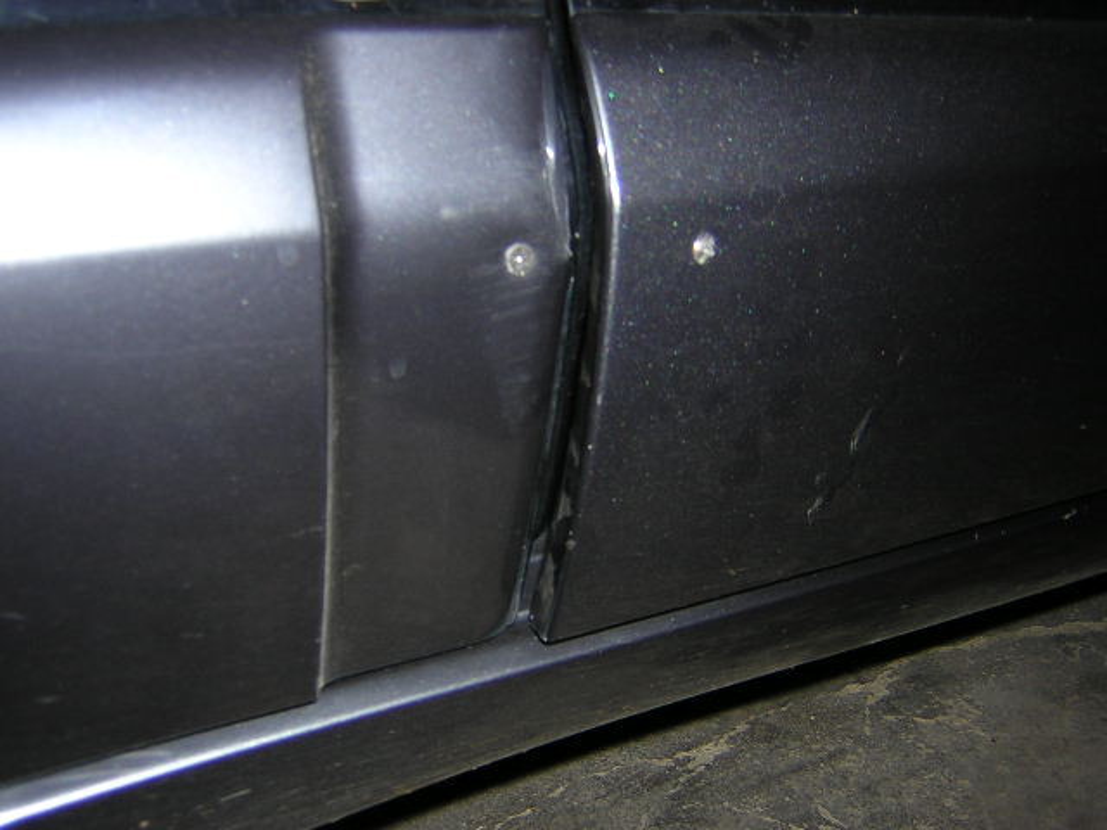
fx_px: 1151
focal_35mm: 36
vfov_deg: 39.7
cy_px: 415
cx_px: 554
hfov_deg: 51.4
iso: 100
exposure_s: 1/60.1
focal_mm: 4.7
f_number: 2.6
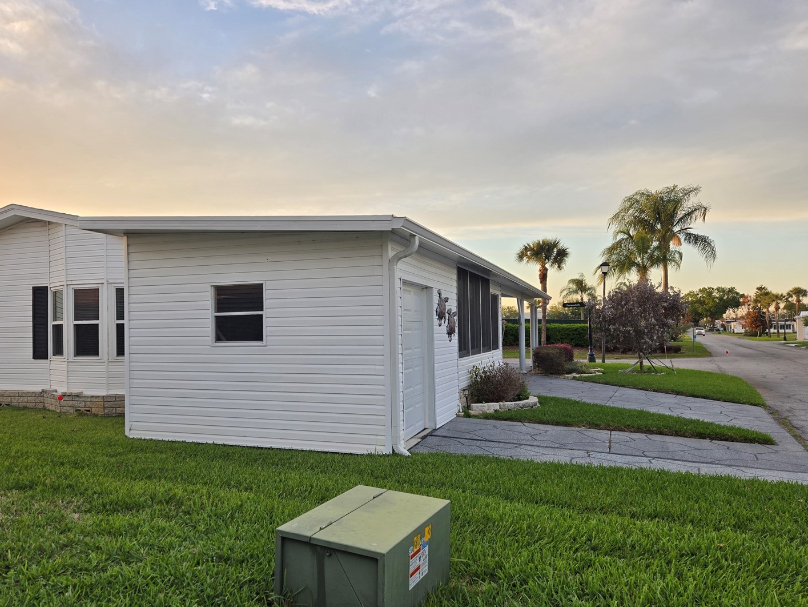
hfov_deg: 67.1
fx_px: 607
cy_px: 315
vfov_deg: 53.1
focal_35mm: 26
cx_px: 357
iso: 25
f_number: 1.8
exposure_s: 1/278
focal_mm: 5.4
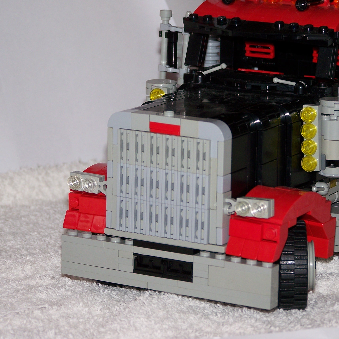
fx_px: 1684
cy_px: 170
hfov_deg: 11.5
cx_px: 209
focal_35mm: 152
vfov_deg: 11.5
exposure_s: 1/100
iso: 80
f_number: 3.2
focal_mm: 21.2
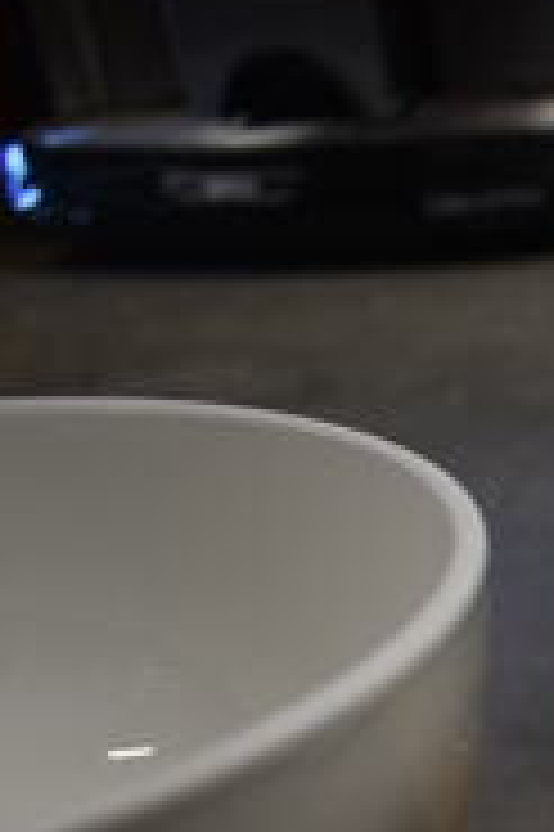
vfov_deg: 22.1
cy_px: 819
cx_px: 1266
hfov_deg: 12.5
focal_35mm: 89
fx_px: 2058
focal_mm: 18
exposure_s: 1/30
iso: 220
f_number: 3.5
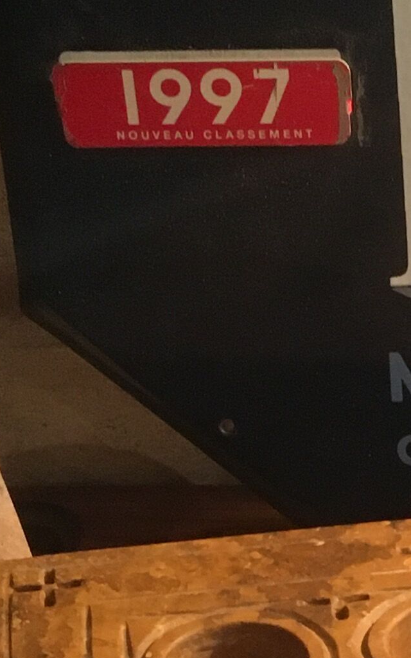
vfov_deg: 16.8
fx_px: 2169
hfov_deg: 10.6
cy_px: 687
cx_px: 541
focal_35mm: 121
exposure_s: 1/25
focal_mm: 4.15
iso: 200
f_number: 2.2
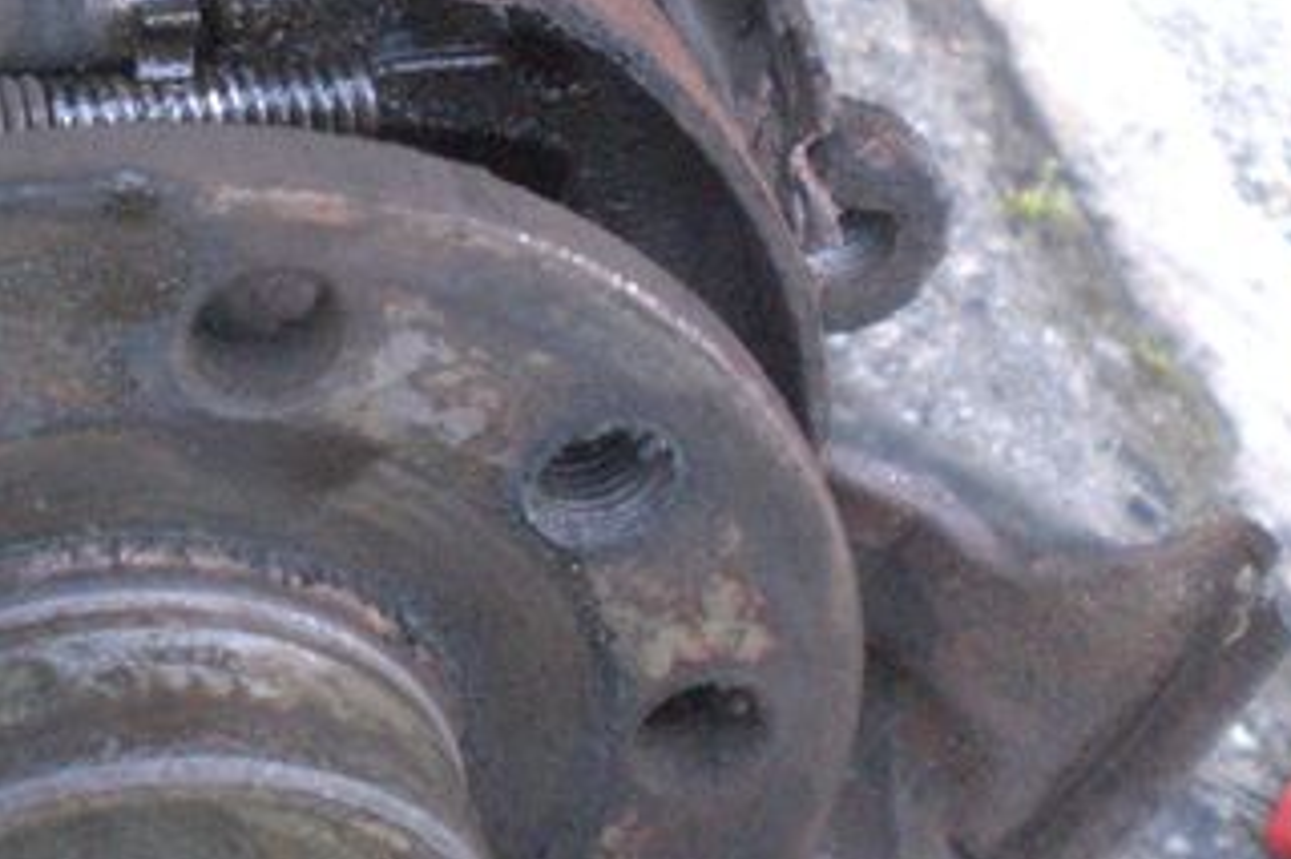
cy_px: -12
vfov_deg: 16.9
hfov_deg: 24.9
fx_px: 2831
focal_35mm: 79
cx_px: 121
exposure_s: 1/40
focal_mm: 6.3
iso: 800
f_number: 3.1
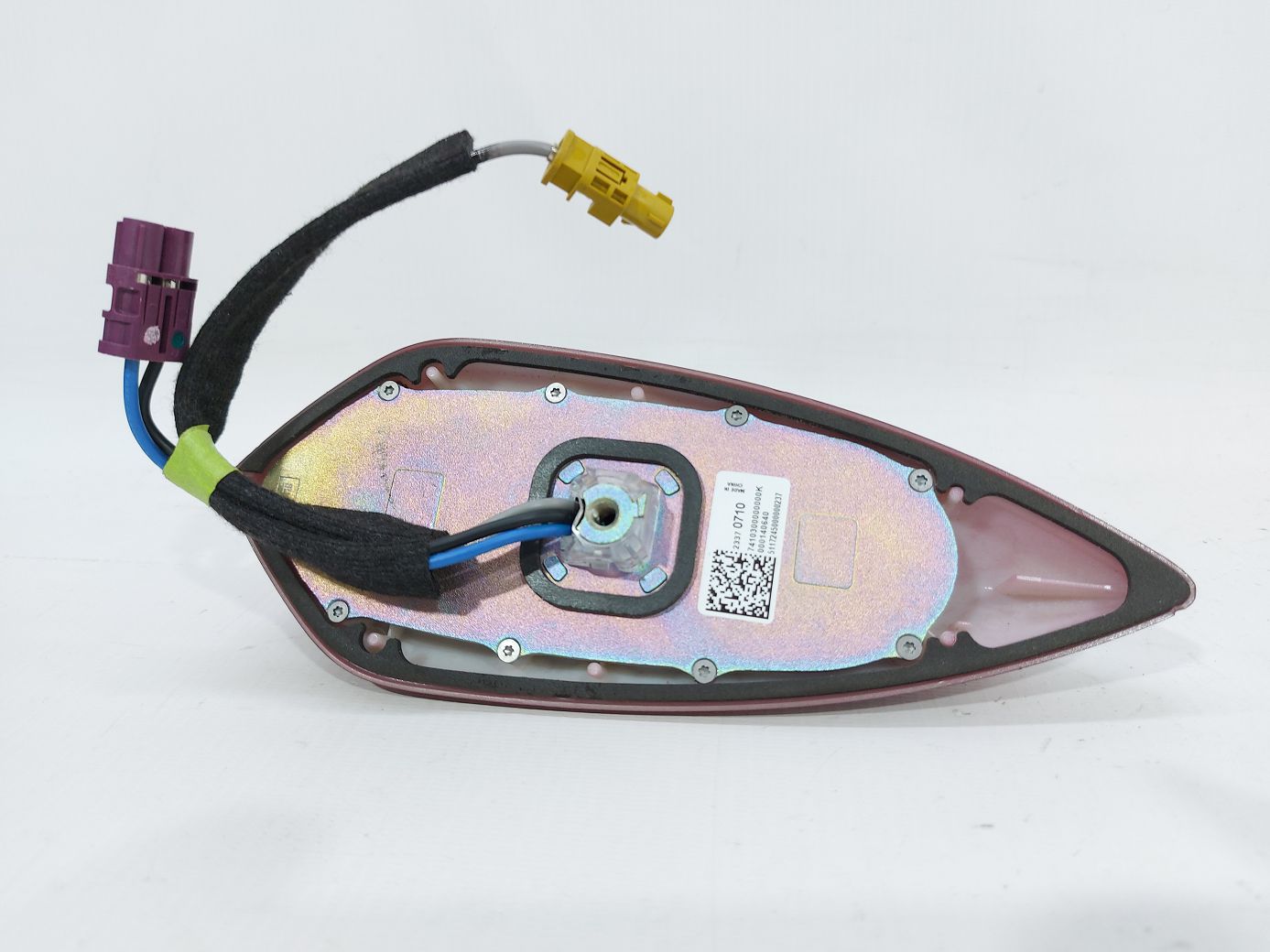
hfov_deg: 71.6
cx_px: 635
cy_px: 476
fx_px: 880
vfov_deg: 56.8
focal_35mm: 24
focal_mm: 5.23
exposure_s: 1/50
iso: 64
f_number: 1.8
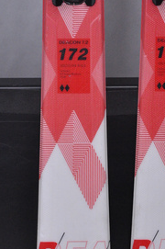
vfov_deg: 11.0
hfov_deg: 7.3
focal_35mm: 187
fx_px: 1288
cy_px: 108
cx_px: 121
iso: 3200
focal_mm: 75
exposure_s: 1/125
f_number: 9.5
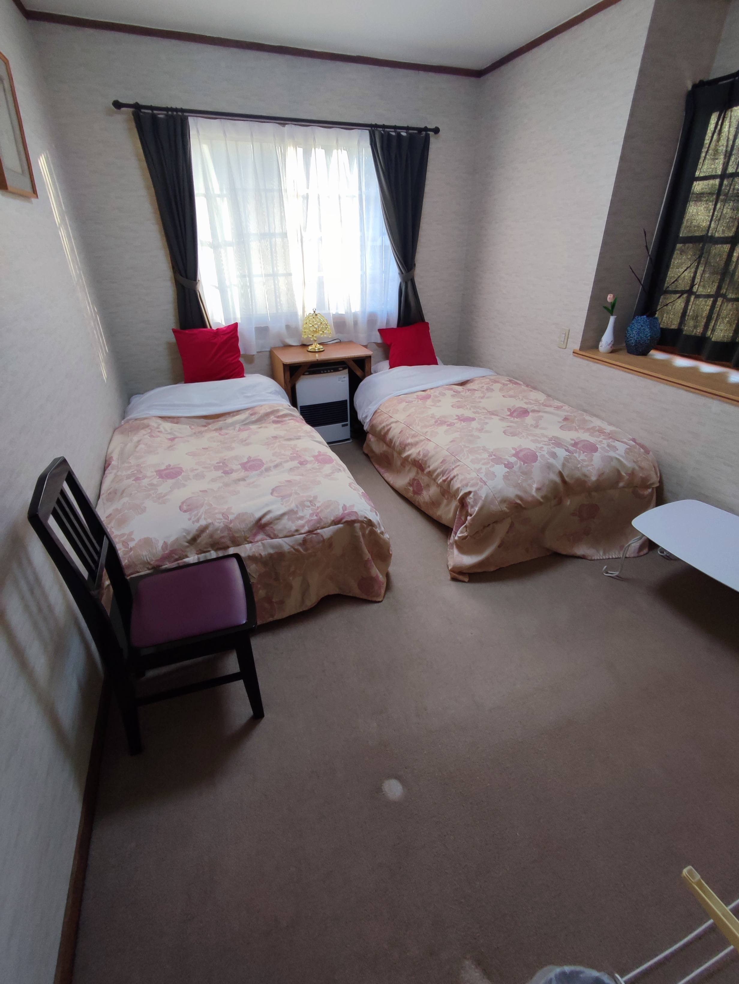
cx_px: 370
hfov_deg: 78.2
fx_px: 455
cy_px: 492
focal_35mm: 16
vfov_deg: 94.5
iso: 112
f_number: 2.2
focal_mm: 1.65
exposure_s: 1/50
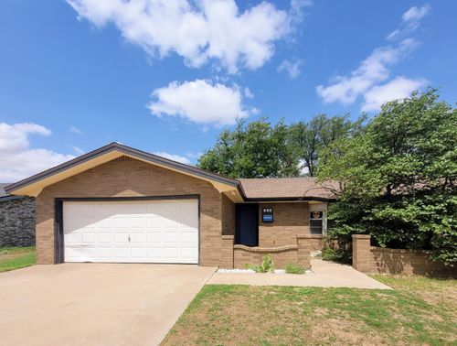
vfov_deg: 90.2
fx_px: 172
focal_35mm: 13
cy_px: 173
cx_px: 228
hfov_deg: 106.0
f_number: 2.2
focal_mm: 1.74
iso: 40
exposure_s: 1/1761
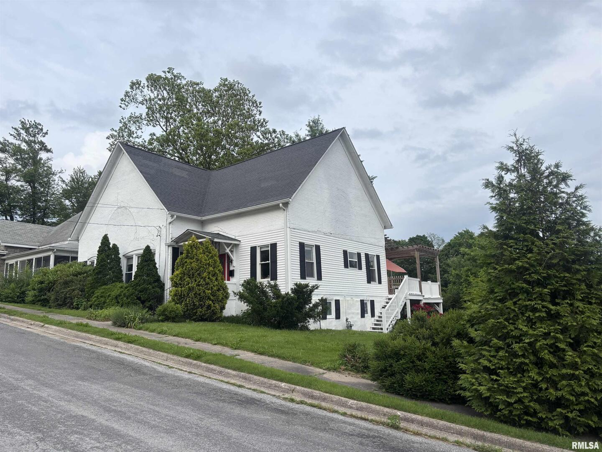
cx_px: 301
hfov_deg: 67.3
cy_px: 226
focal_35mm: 26
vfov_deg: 53.1
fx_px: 452
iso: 50
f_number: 1.6
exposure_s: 1/865
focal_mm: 5.96
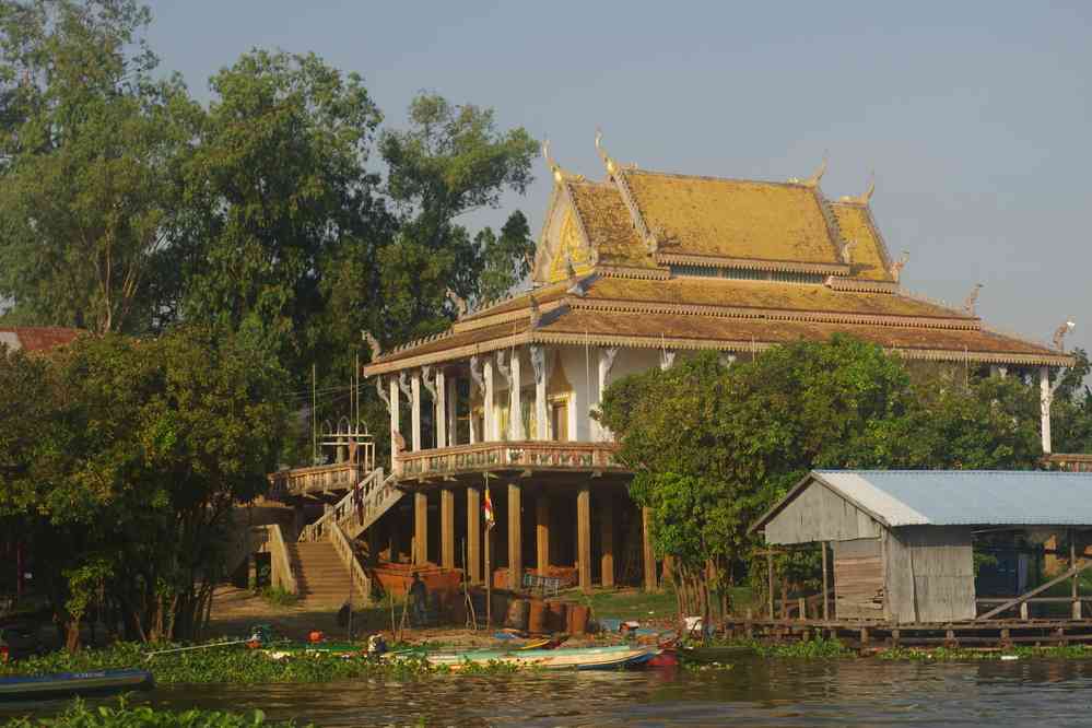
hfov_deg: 24.6
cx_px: 546
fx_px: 2502
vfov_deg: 16.6
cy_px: 364
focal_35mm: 82
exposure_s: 1/100
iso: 200
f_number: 10
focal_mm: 55
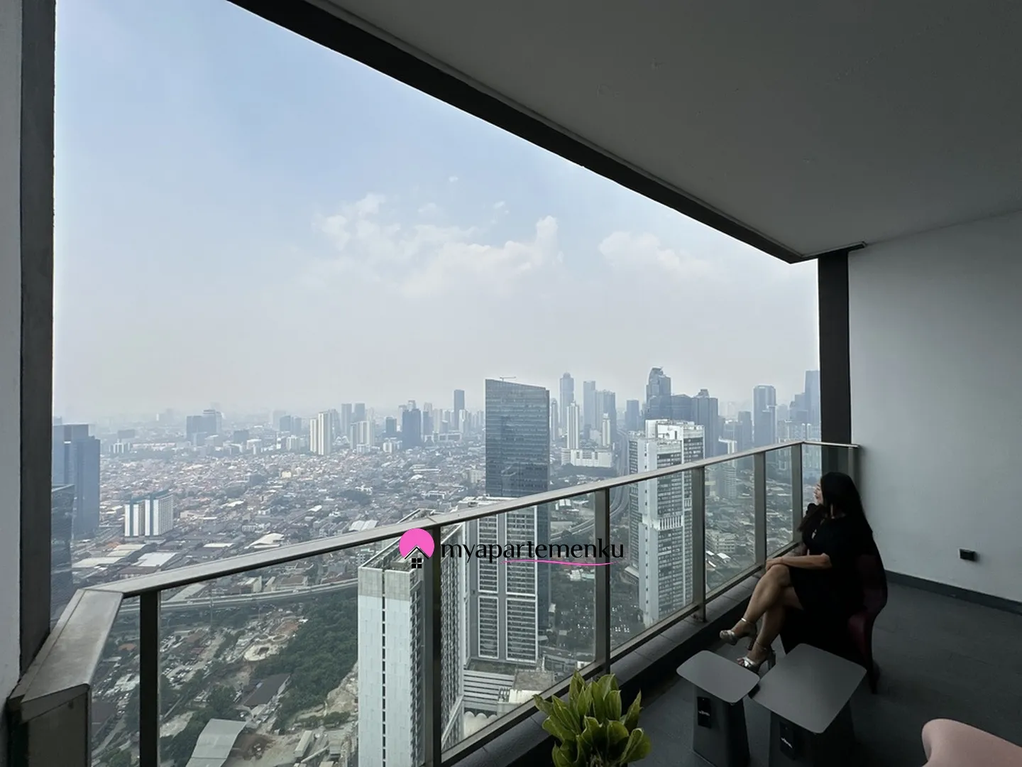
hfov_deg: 102.1
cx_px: 511
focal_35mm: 14
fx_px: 413
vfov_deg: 85.7
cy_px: 384
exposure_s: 1/3040
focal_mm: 2.22
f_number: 2.2
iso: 50
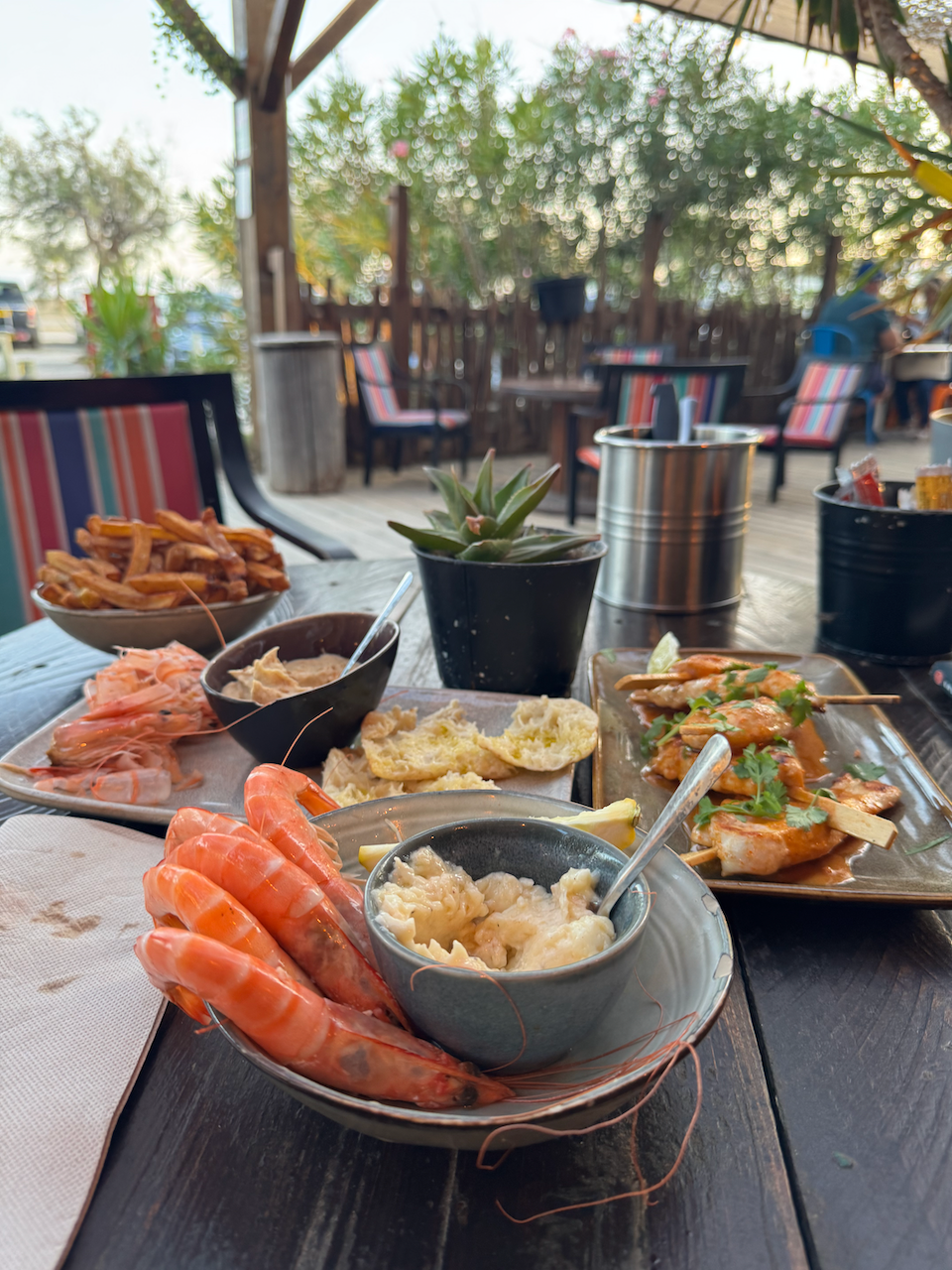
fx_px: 880
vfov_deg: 71.6
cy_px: 635
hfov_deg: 56.8
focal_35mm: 24
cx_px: 476
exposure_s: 1/50
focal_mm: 6.76
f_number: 1.78
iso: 125
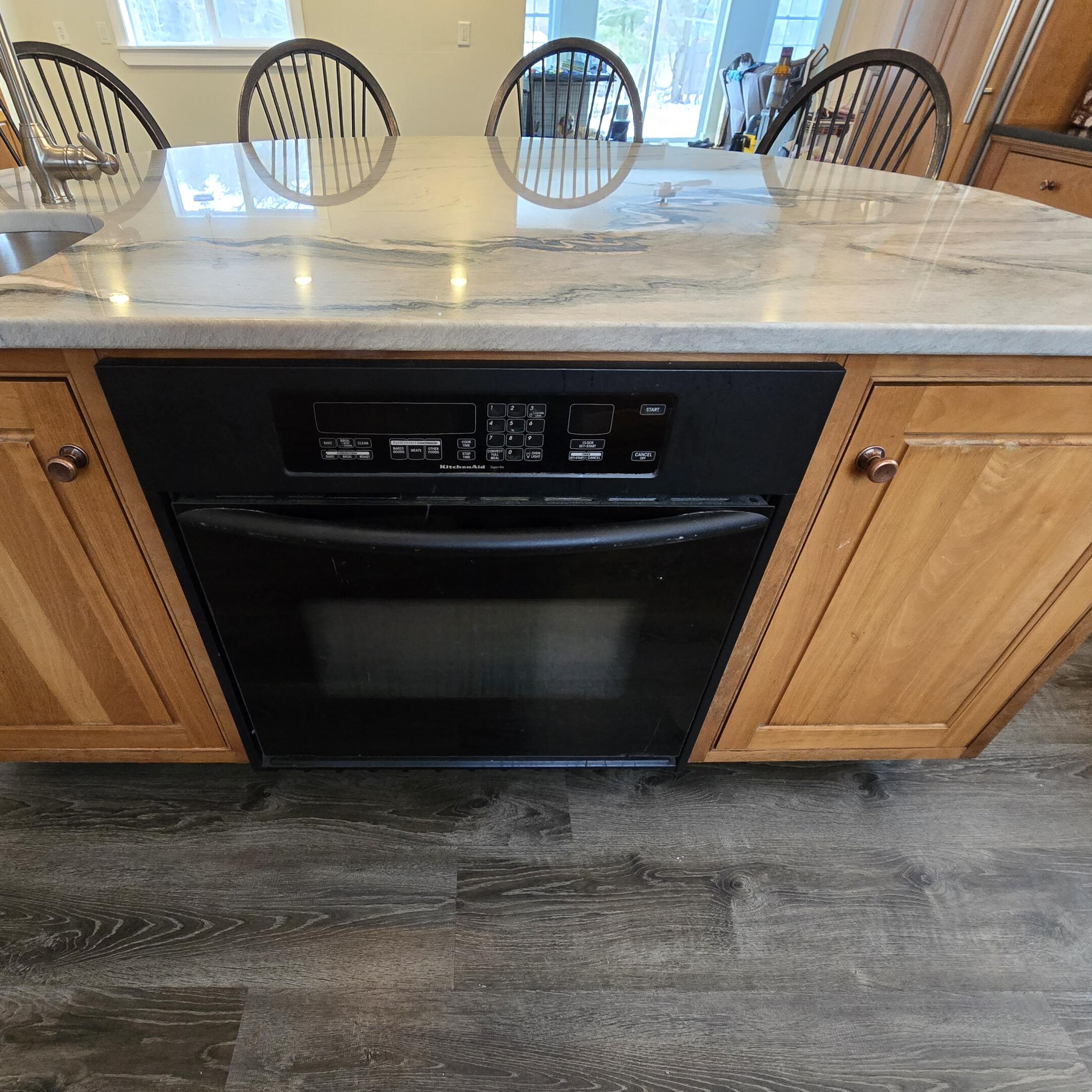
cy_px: 554
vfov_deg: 87.4
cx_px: 480
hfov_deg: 87.0
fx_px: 571
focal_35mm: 16
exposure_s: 1/60
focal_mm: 2.2
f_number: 2.2
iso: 640
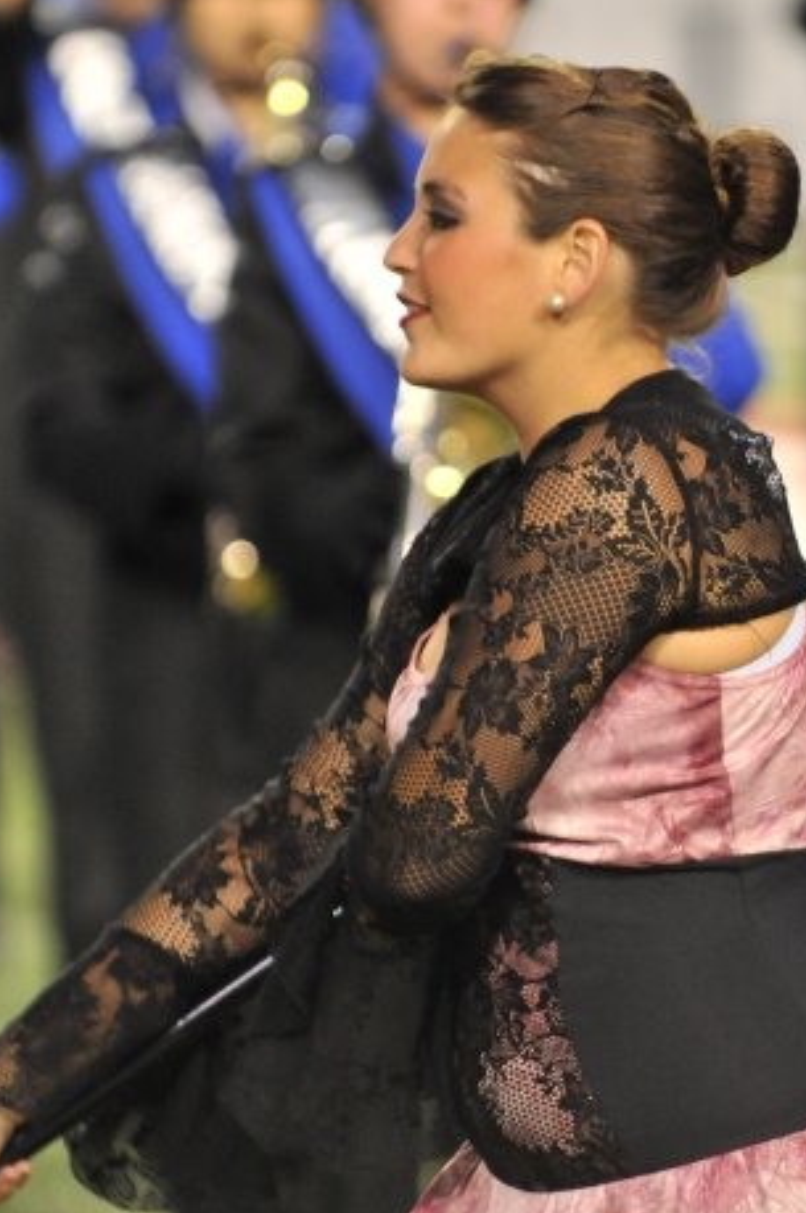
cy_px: 698
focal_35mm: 392
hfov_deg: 3.5
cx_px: 495
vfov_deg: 5.3
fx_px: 13194
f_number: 2.8
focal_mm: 200
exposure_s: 1/320
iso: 1600
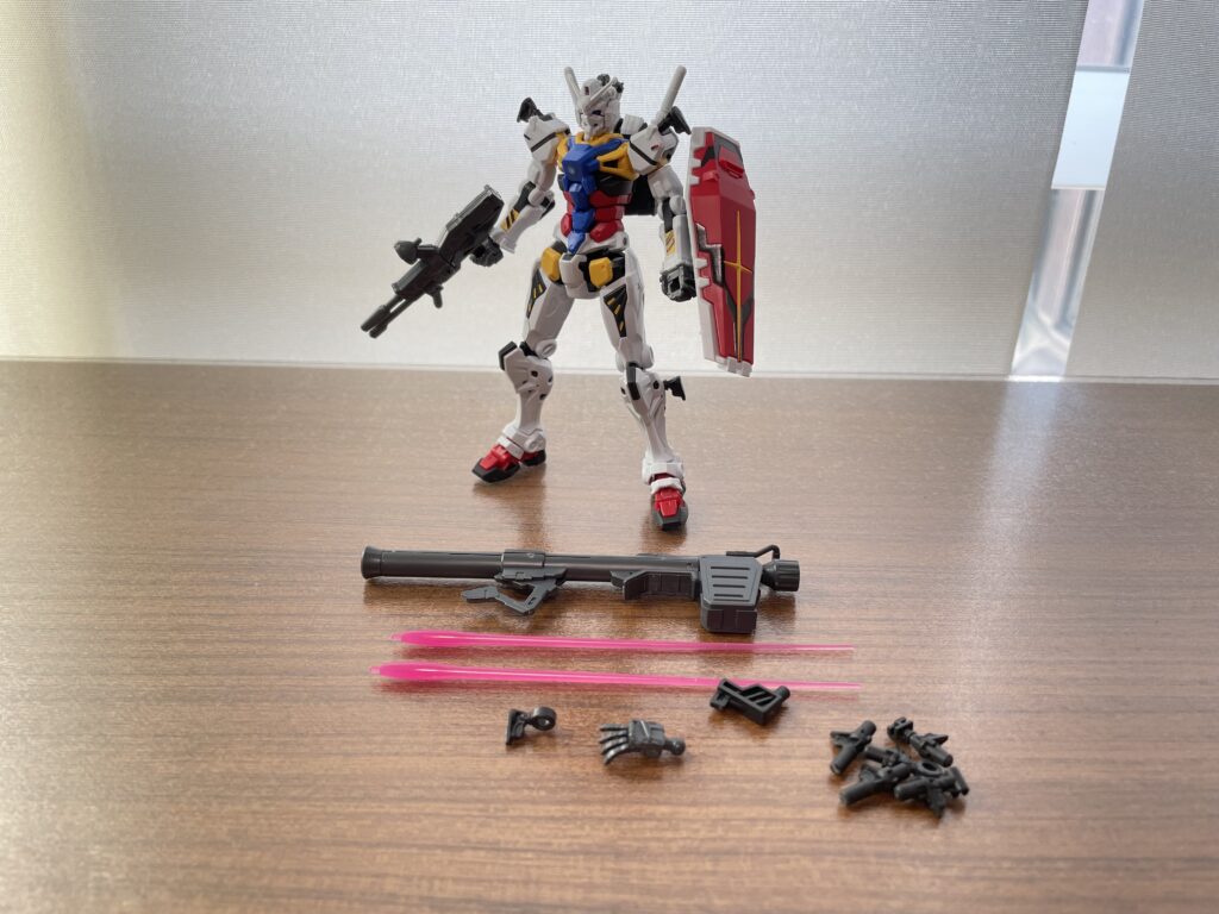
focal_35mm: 26
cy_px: 457
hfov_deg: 67.3
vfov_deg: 53.1
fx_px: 916
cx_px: 610
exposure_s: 1/120
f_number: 1.6
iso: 64
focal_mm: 4.2
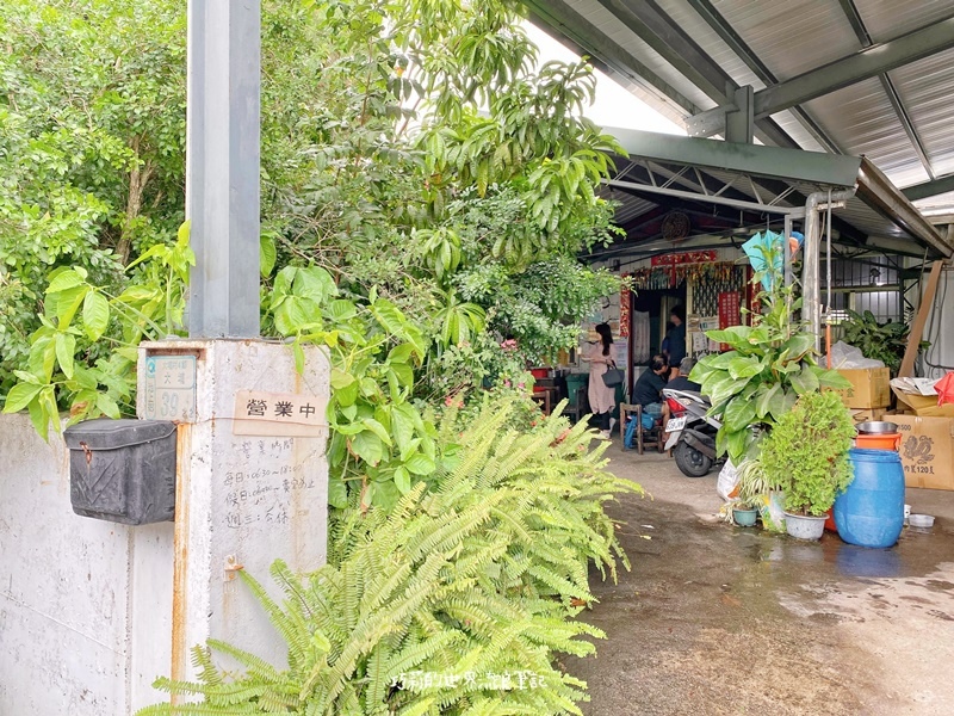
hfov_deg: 67.3
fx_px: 717
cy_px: 358
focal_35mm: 26
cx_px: 477
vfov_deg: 53.1
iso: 32
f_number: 1.8
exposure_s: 1/205
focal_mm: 4.25
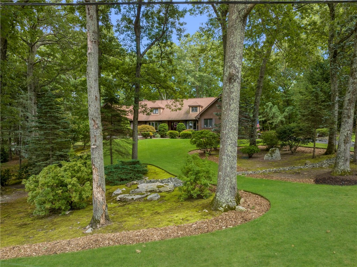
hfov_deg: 71.6
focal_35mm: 24
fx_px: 247
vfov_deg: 56.7
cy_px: 134
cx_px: 178
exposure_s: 1/60
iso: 200
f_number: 5.6
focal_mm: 12.29
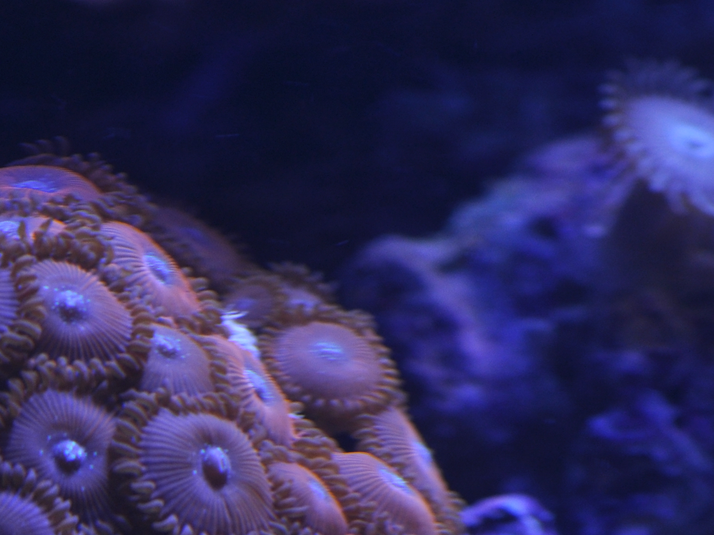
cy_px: 552
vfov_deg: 6.2
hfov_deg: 8.2
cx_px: 243
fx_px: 4950
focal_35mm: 240
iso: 200
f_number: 7.1
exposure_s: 1/40
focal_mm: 60
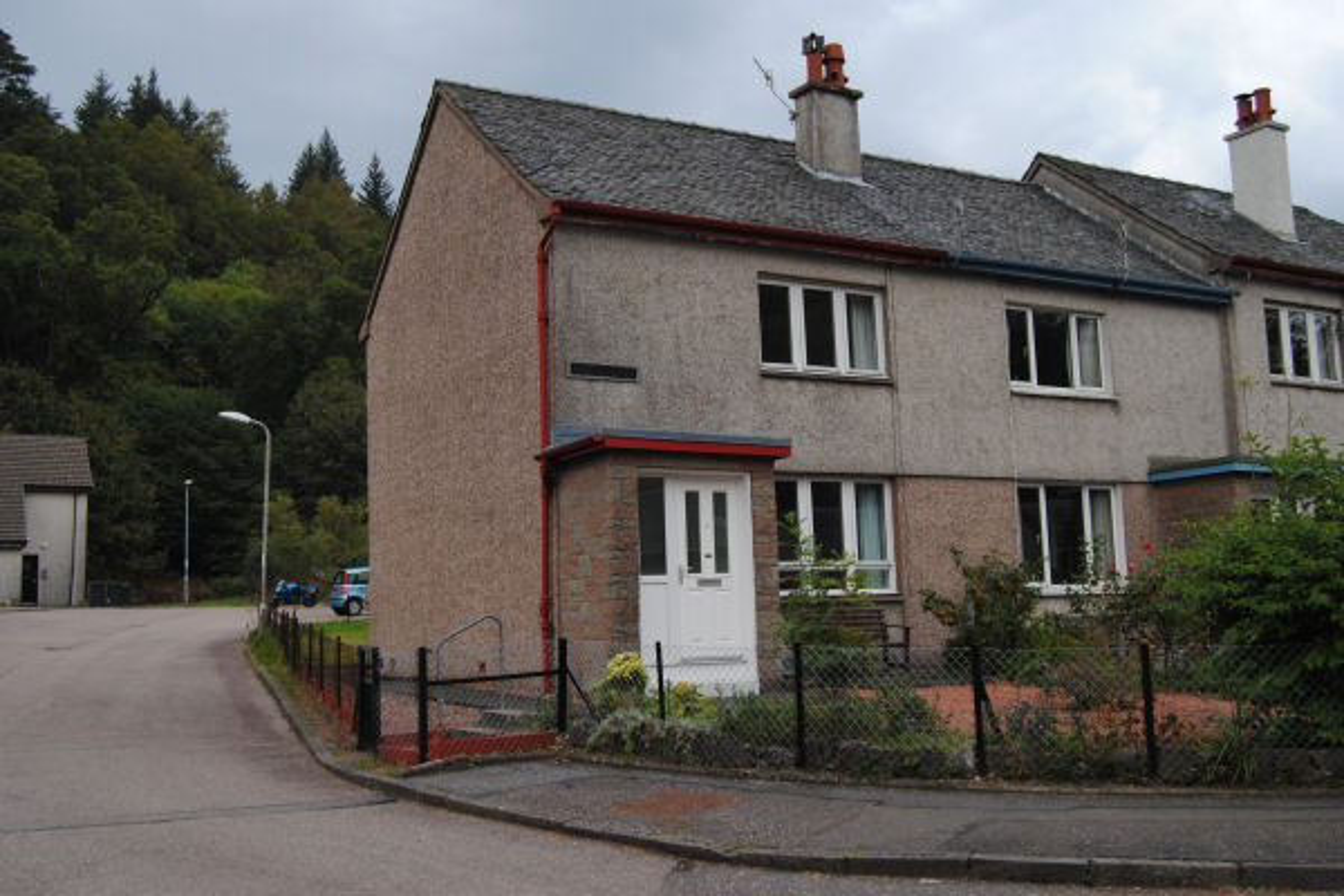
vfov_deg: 36.9
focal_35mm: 36
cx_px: 672
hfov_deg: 53.1
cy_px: 448
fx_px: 1344
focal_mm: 24
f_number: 5.6
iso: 160
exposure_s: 1/125
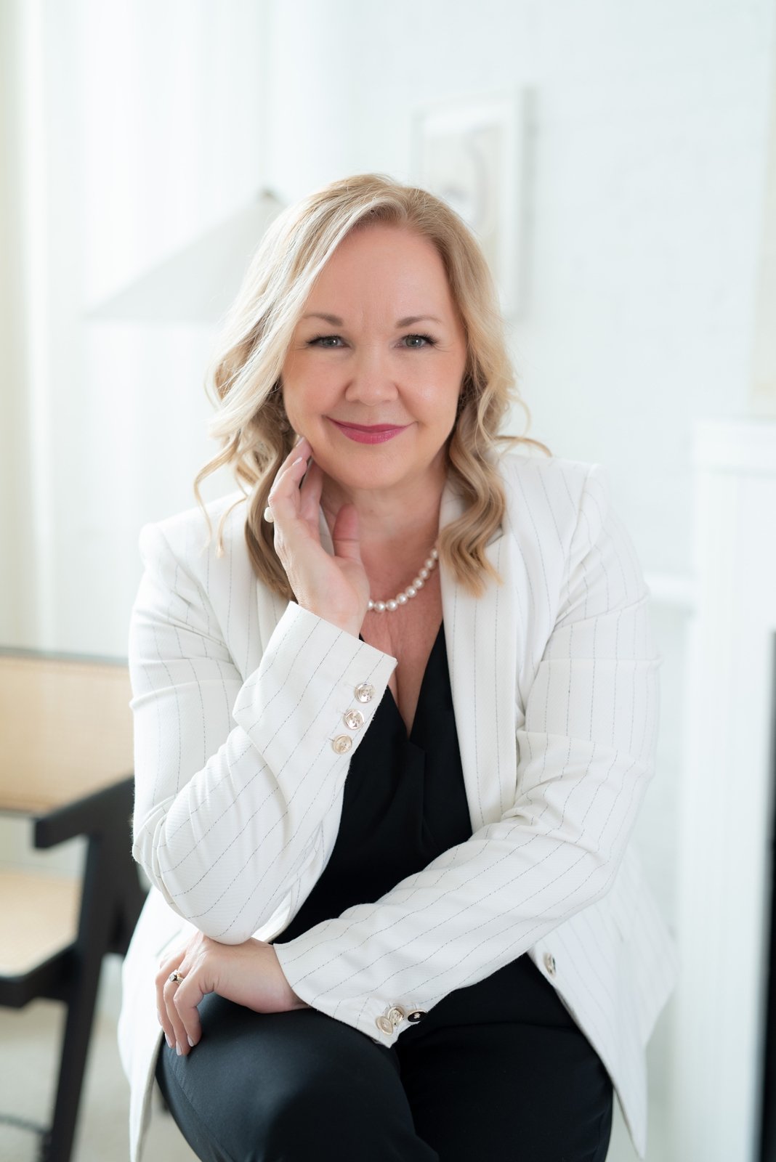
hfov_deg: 27.0
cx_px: 388
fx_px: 1615
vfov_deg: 39.6
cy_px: 581
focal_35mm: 50
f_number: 2.8
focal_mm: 50
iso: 500
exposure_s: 1/200
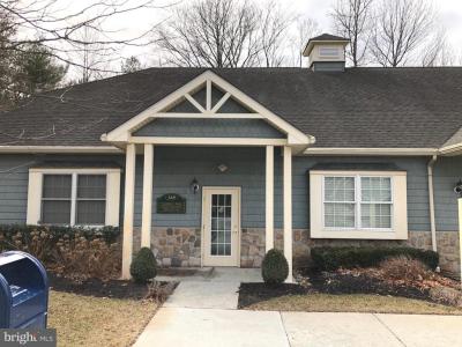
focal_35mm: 28
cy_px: 174
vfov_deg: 49.7
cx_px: 231
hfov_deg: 63.4
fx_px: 374
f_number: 1.8
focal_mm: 4
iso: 20
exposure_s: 1/917
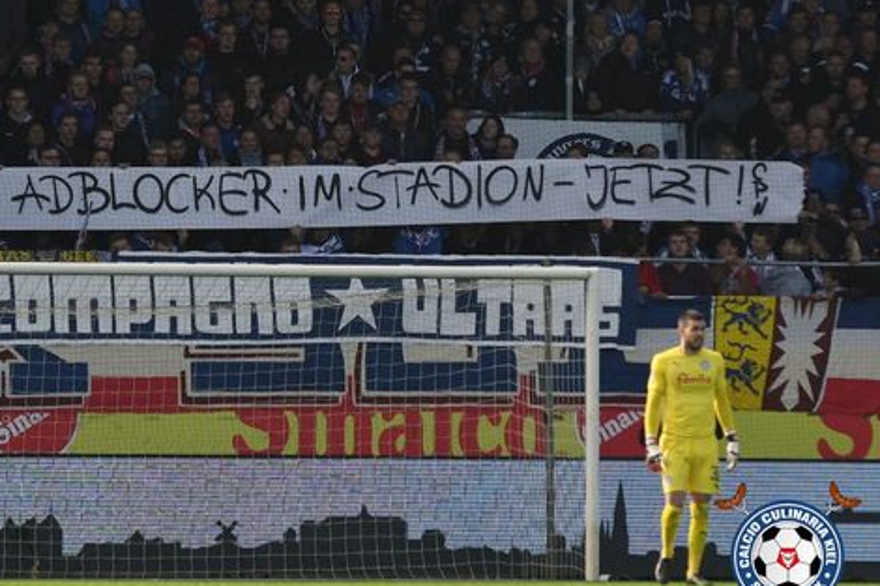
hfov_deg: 5.7
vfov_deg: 3.8
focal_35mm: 364
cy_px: 290
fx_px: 8894
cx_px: 356
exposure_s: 1/2000
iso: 800
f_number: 6.3
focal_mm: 200
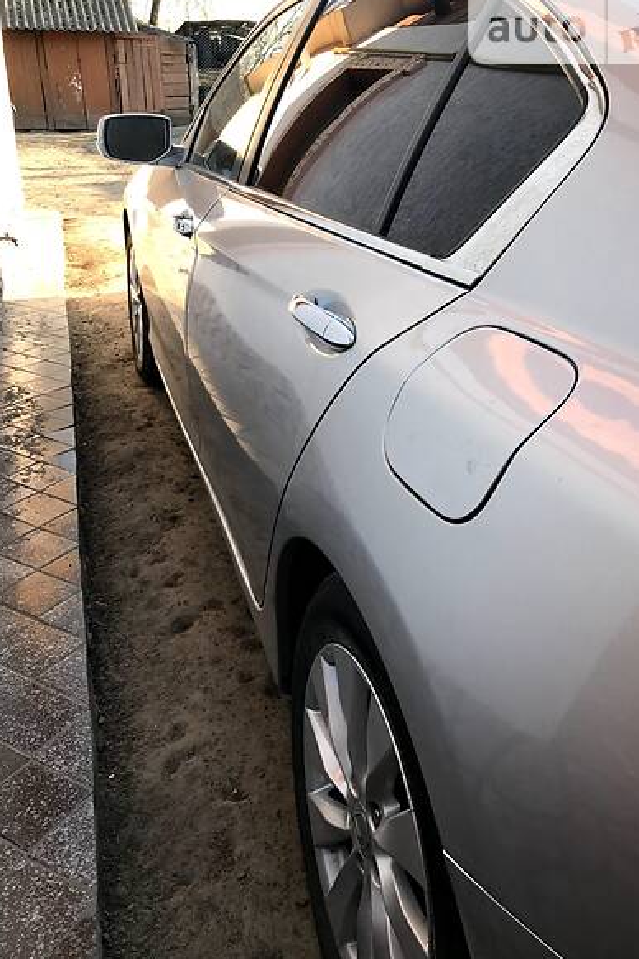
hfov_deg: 43.5
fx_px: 799
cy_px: 468
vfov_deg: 61.9
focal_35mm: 30
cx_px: 359
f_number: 1.8
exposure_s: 1/194
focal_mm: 4
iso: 20
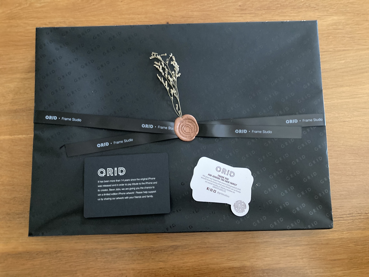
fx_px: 298
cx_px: 184
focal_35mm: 28
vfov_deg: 49.7
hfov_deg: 63.4
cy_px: 138
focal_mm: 3.99
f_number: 1.8
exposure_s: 1/26
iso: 640
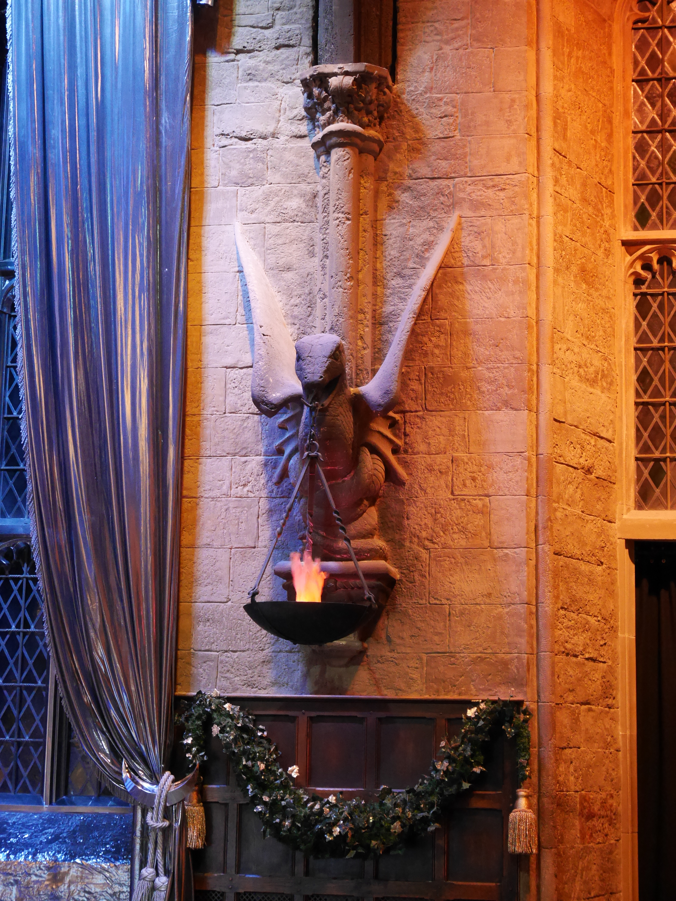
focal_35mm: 64
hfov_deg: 22.9
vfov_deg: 30.3
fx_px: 1665
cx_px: 338
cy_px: 450
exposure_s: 1/30
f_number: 5.6
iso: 3200
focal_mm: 32
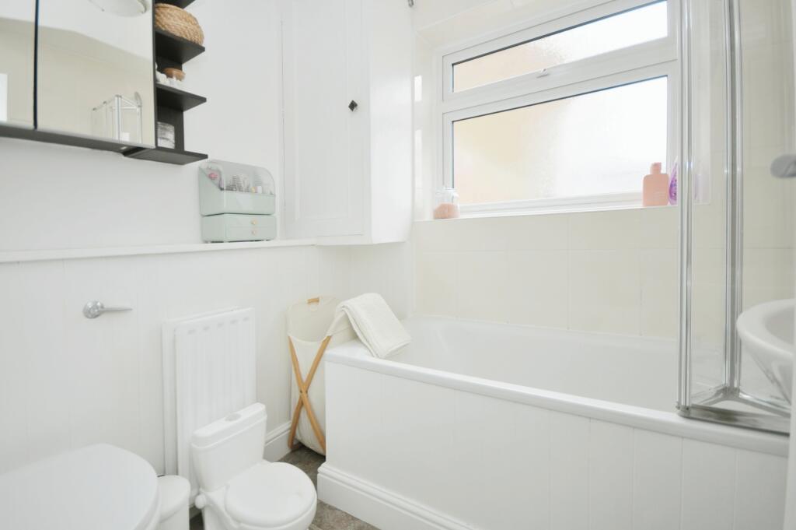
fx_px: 331
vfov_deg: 77.2
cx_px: 398
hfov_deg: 100.4
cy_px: 265
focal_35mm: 15
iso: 200
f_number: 5
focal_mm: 10
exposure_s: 1/80
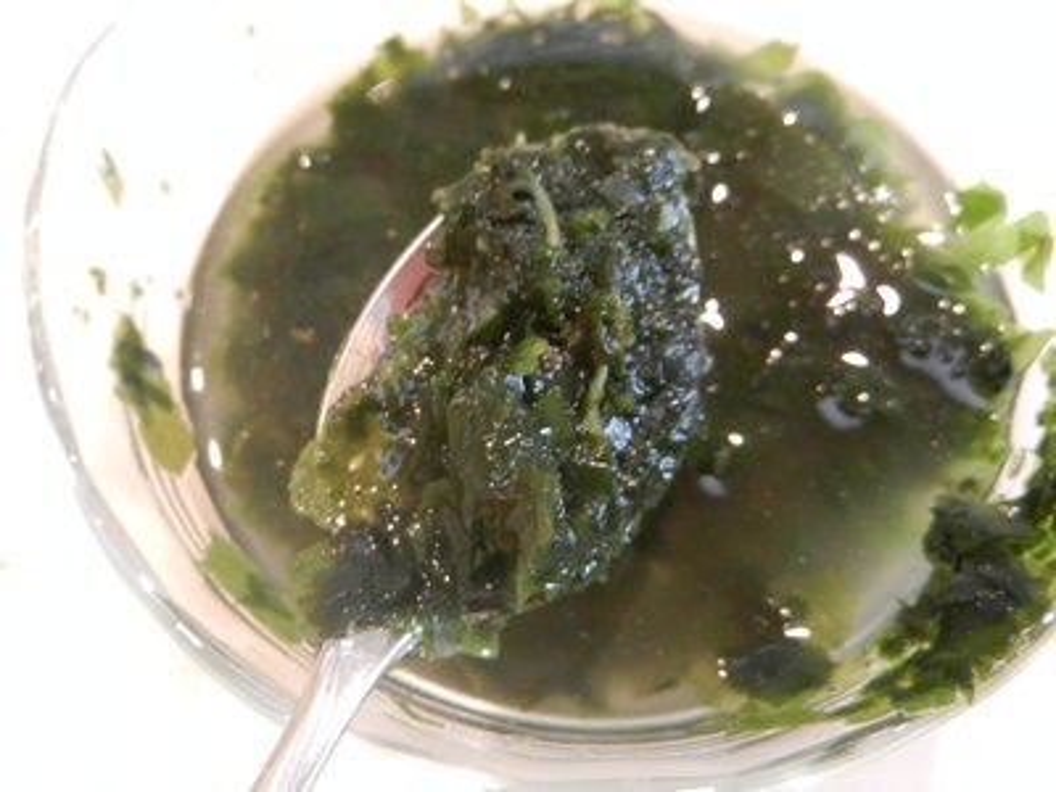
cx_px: 528
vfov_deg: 37.7
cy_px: 396
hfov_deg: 49.0
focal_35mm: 38
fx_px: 1159
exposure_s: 1/3
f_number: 4
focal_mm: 6.9
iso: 200
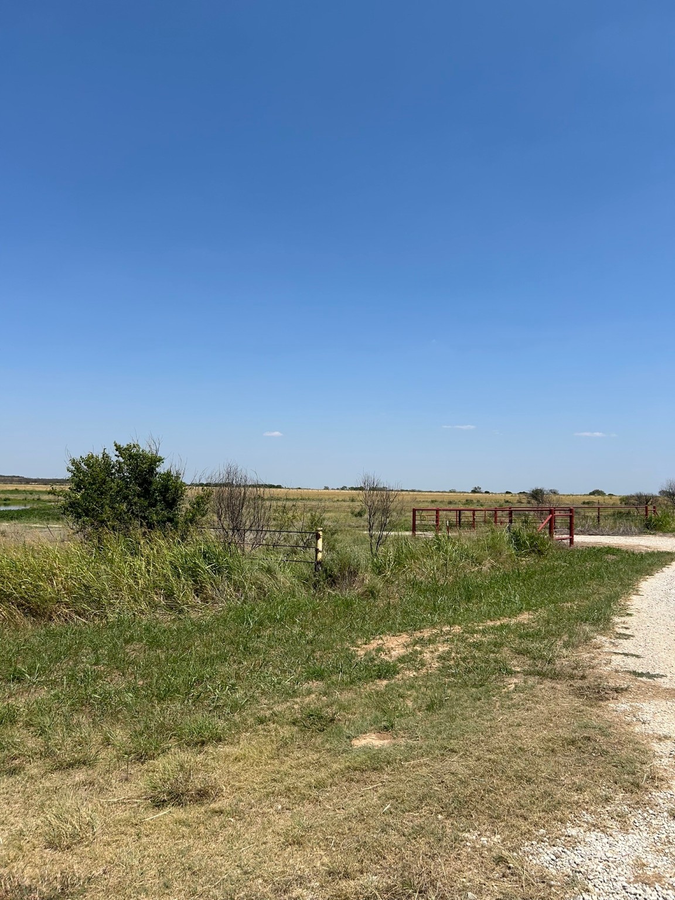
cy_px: 450
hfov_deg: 53.1
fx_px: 676
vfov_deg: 67.3
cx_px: 338
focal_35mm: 26
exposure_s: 1/6211
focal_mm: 5.7
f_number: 1.5
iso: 50
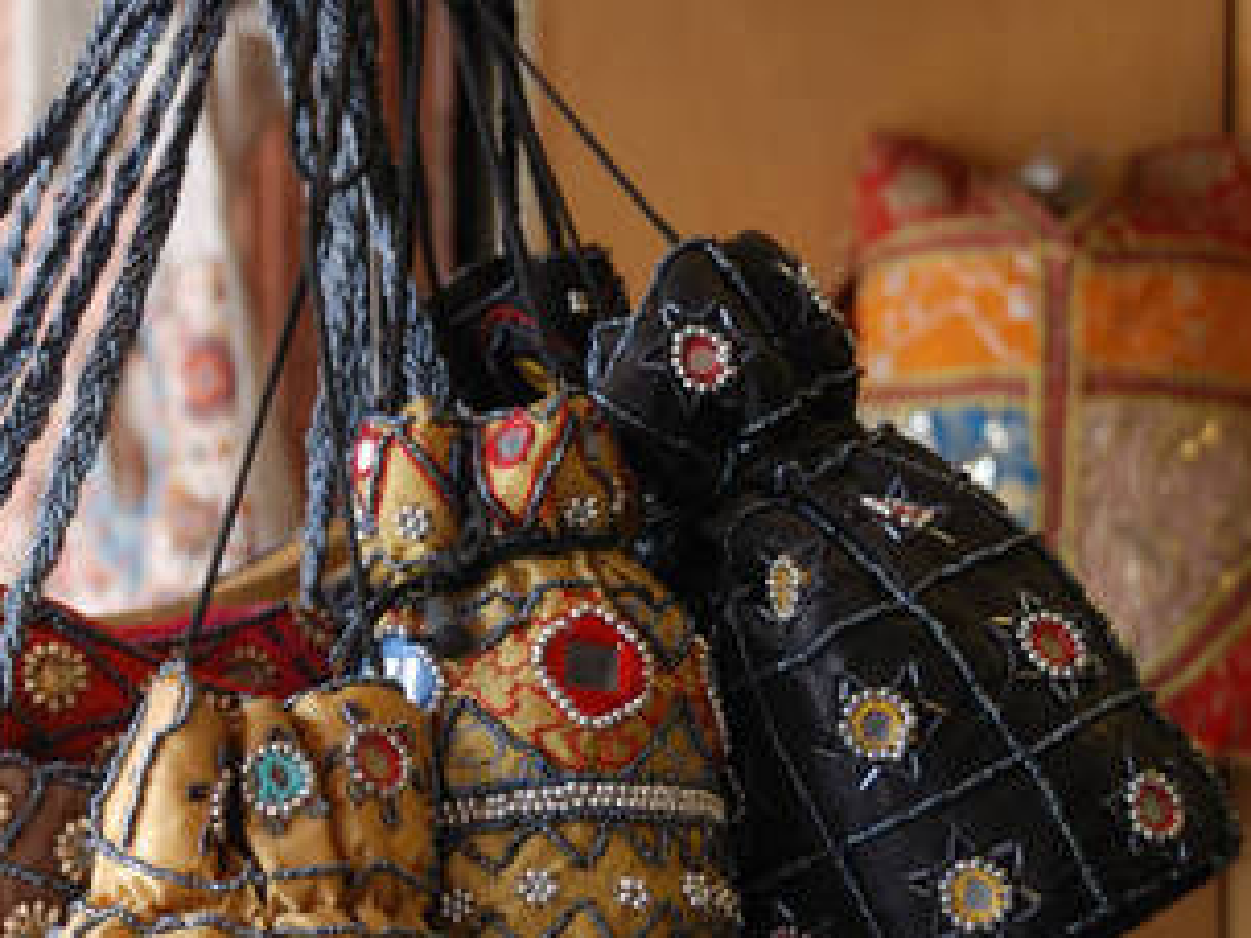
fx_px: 3726
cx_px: -86
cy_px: 568
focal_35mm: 103
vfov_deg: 14.3
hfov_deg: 18.4
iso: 140
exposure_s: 1/30
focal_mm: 31
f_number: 4.2
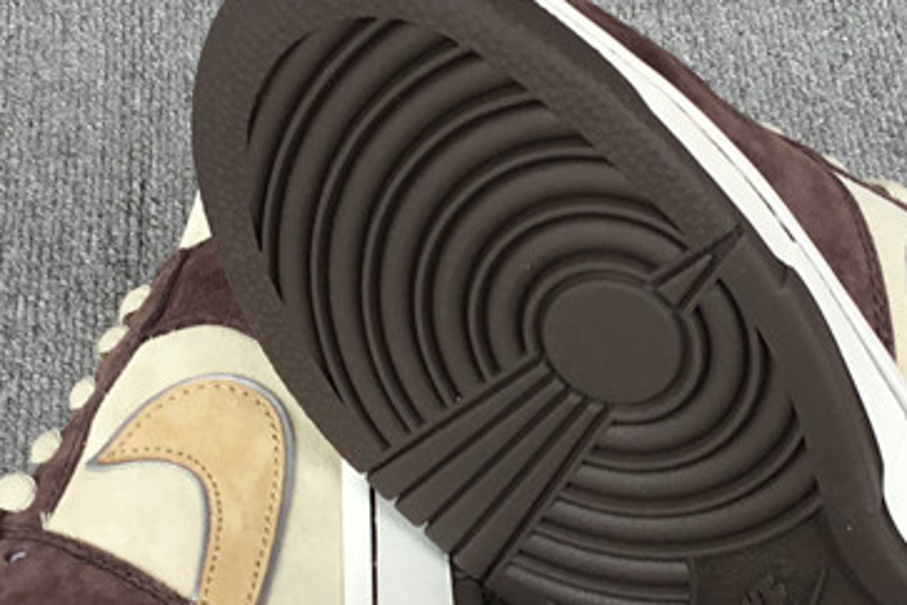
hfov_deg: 25.3
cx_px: 547
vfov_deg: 17.0
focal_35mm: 80
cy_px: 454
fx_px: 2015
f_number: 2.4
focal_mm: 3.3
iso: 25
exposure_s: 1/100
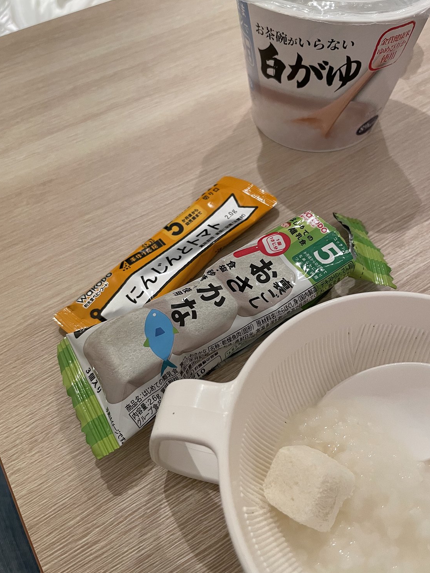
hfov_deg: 51.3
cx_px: 221
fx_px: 447
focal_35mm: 27
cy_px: 290
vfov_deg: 65.3
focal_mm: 4.2
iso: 160
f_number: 1.6
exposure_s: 1/60
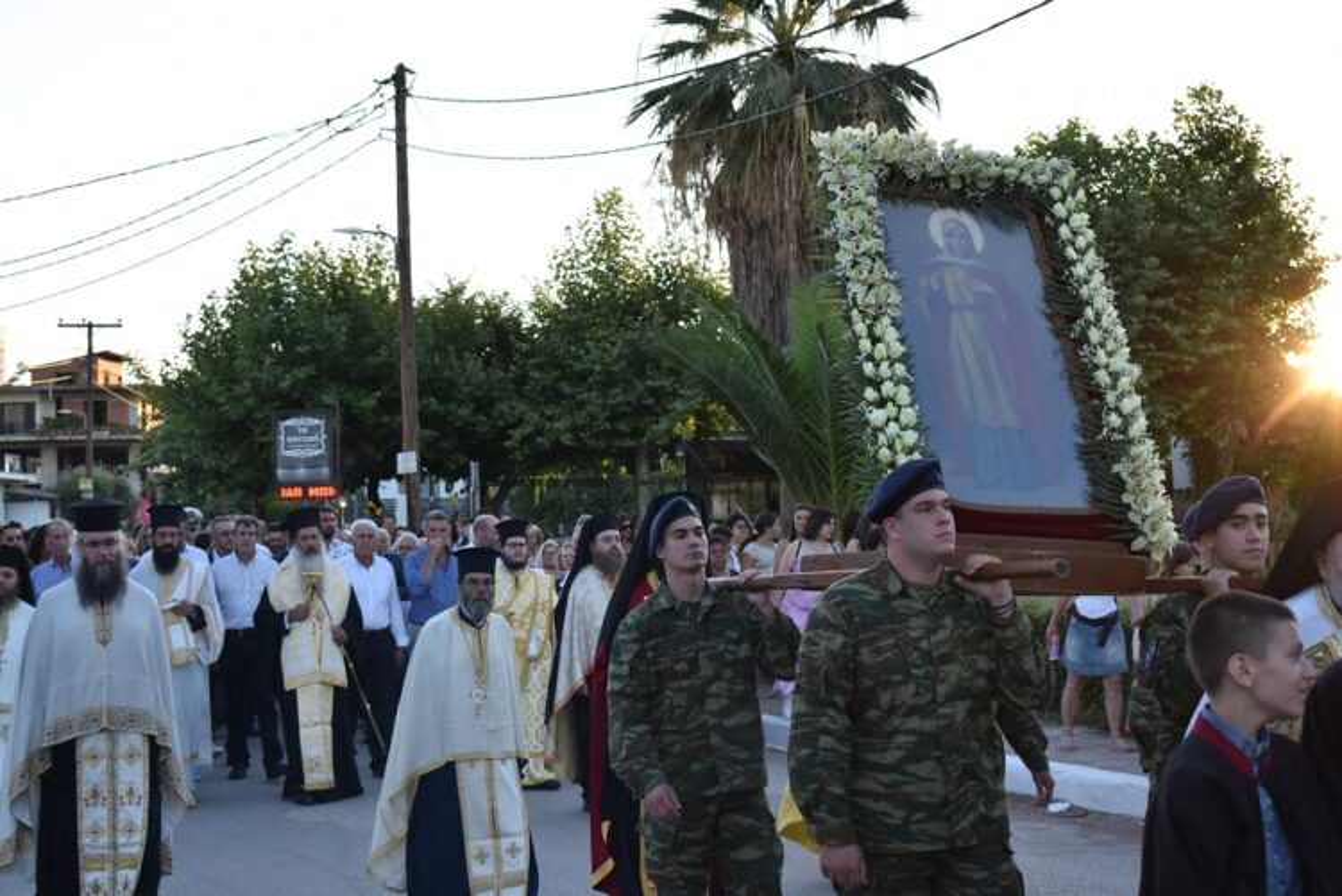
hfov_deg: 31.9
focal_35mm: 63
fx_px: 2350
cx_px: 671
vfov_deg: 21.6
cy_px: 448
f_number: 5.6
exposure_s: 1/250
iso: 400
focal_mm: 42
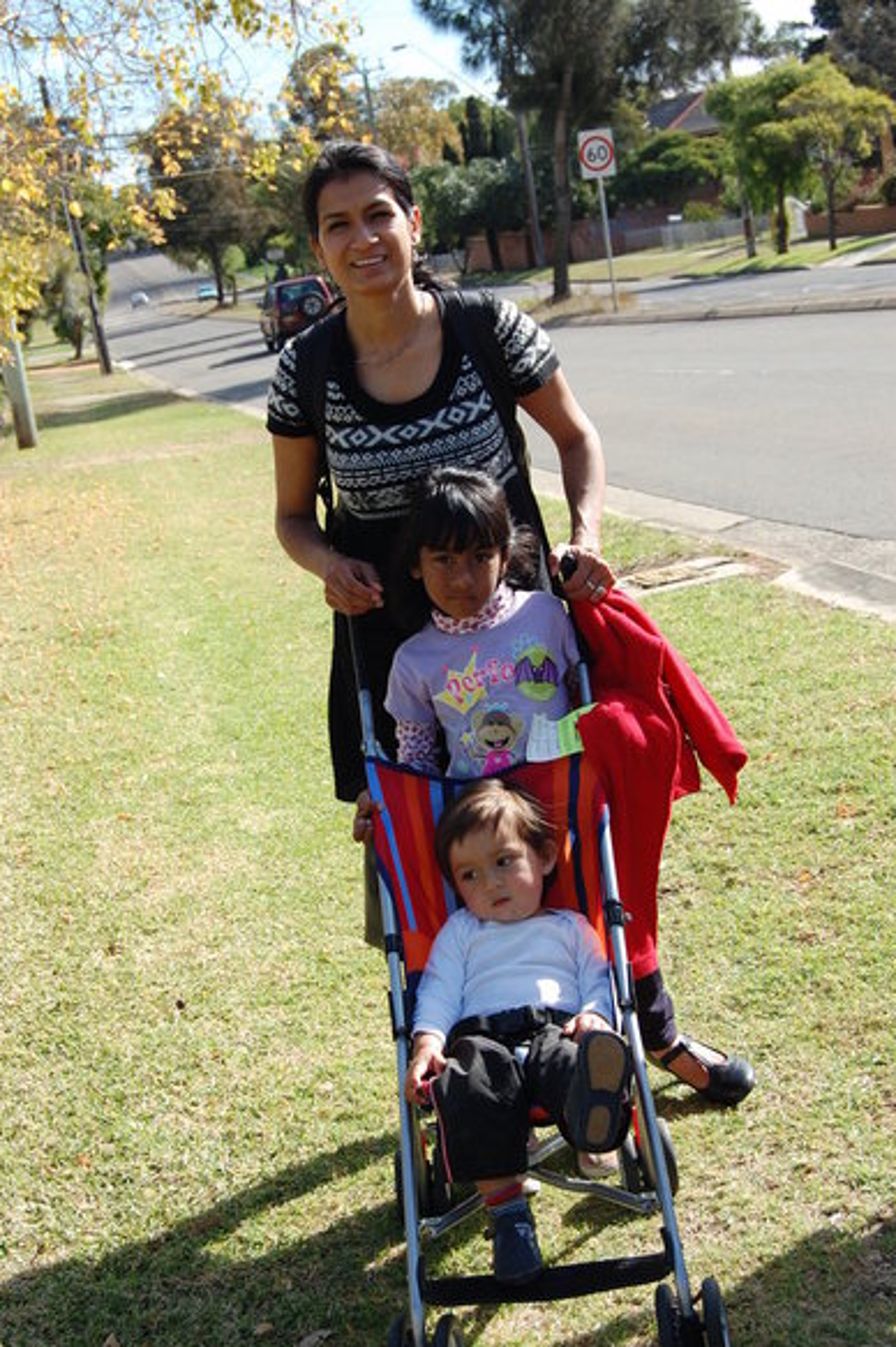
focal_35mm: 56
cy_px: 702
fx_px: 2093
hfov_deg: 24.2
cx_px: 416
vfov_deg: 35.7
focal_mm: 34
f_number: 8
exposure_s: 1/250
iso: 200
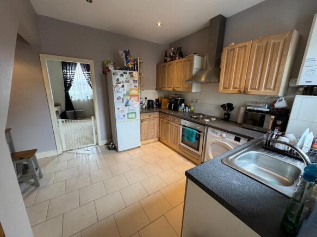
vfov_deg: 85.7
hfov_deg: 102.1
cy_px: 118
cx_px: 158
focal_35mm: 14
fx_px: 128
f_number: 2.2
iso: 320
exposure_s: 1/99
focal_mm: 2.22
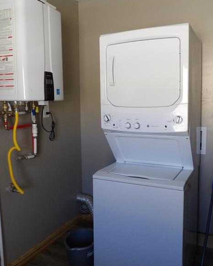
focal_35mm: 31
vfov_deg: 57.1
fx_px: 244
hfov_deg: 46.9
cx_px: 124
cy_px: 123
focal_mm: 4.3
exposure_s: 1/33
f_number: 3.2
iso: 260
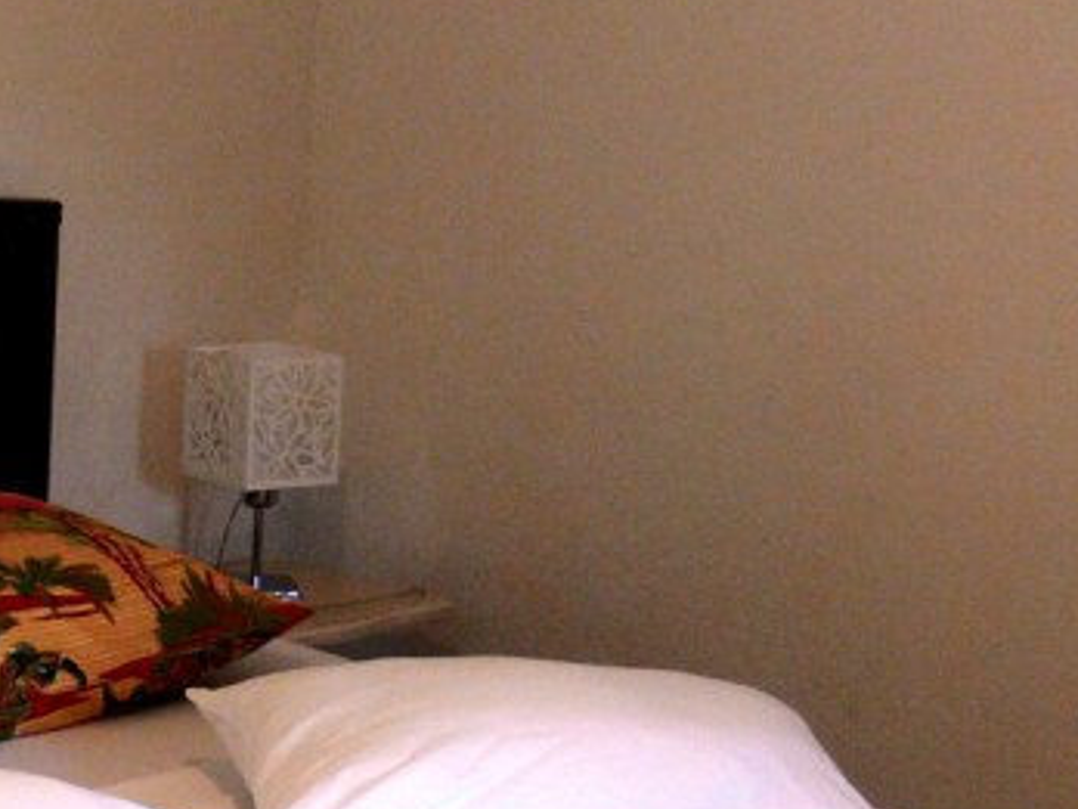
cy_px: 502
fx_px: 3208
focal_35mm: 103
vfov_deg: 14.4
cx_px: 93
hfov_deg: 18.7
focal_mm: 7.4
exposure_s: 1/15
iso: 200
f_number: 2.8
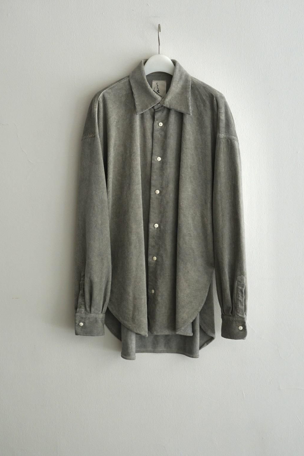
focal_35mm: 61
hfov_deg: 22.3
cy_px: 210
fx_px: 772
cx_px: 157
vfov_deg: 32.9
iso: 320
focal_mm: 52
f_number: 5
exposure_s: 1/160
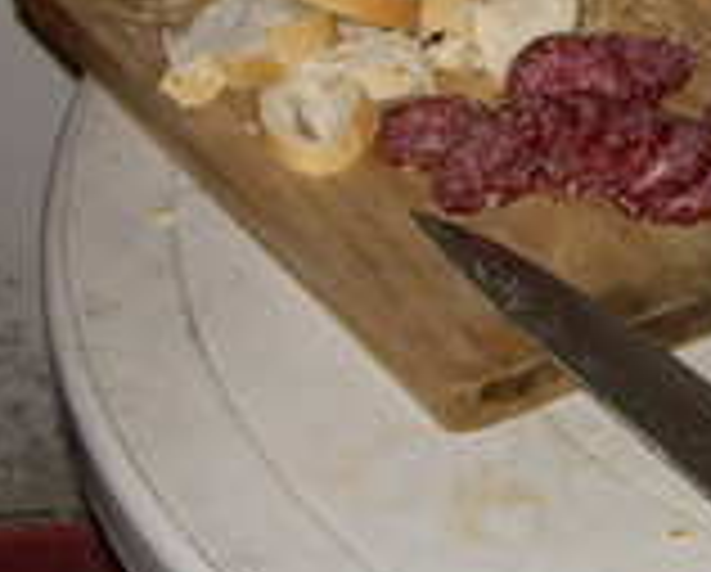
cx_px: 914
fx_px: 3162
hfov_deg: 12.4
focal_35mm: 150
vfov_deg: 10.3
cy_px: 135
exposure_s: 1/60
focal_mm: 6.3
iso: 50
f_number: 2.8
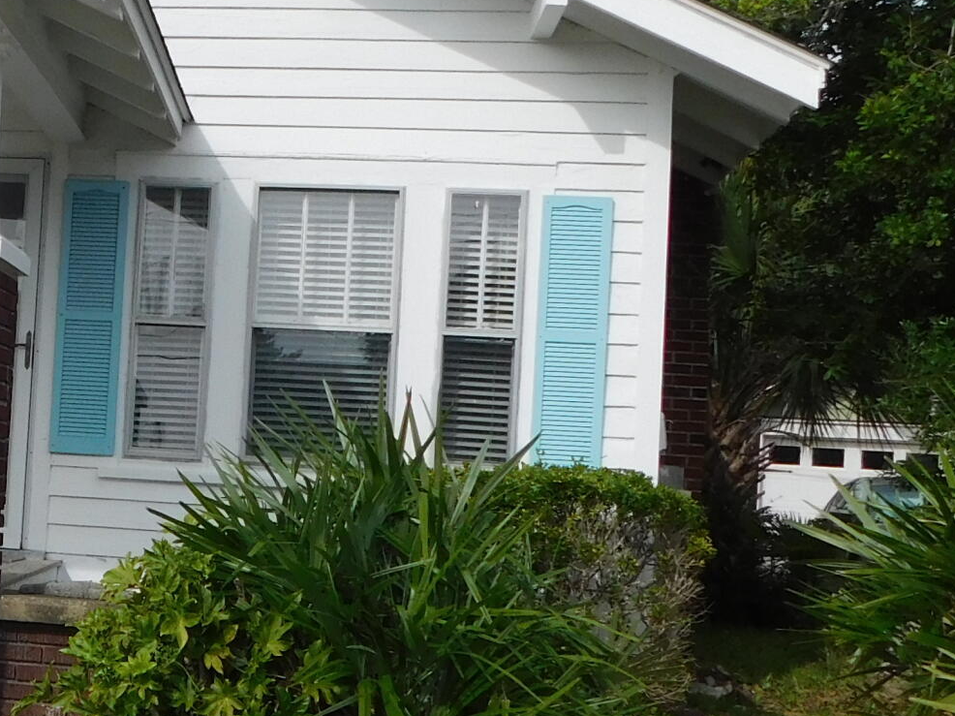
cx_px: -75
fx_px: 1931
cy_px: 401
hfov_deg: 25.9
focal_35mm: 70
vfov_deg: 21.0
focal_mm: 4
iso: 125
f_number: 6
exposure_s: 1/500
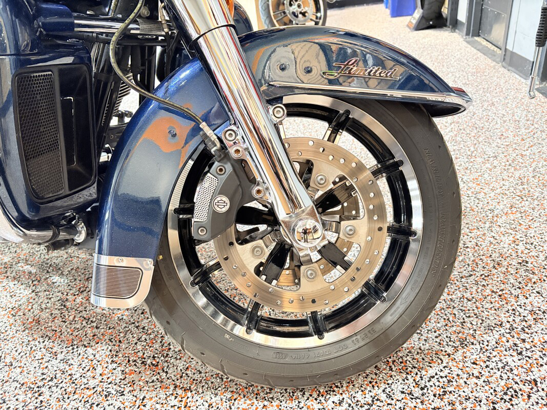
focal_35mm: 26
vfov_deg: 53.1
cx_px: 274
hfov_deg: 67.3
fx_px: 411
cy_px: 205
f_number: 1.6
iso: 500
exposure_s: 1/40
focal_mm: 5.96
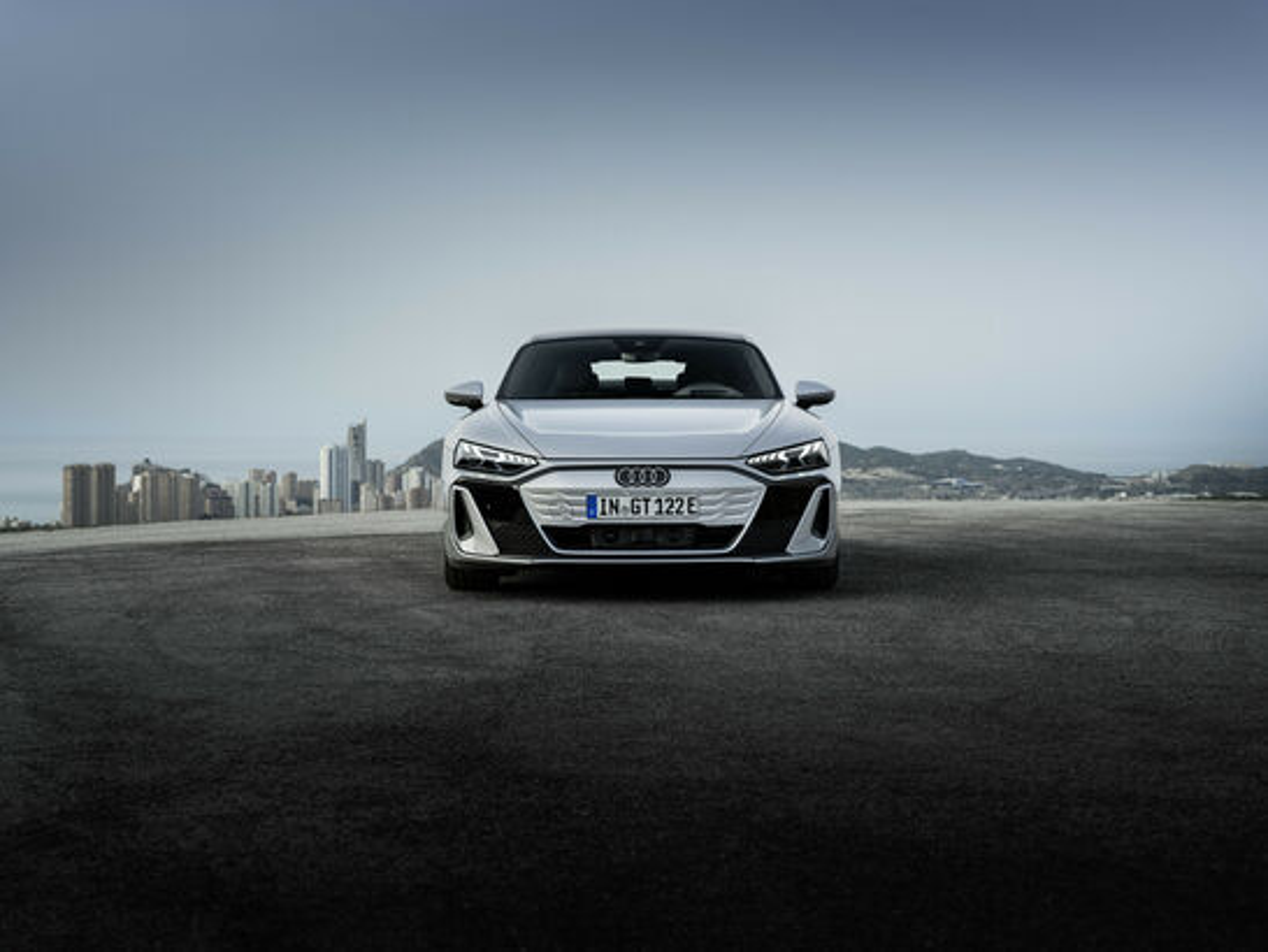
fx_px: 2235
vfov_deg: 24.0
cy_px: 476
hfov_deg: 31.7
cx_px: 634
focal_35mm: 61
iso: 200
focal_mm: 76.5
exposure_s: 1/13
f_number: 7.1
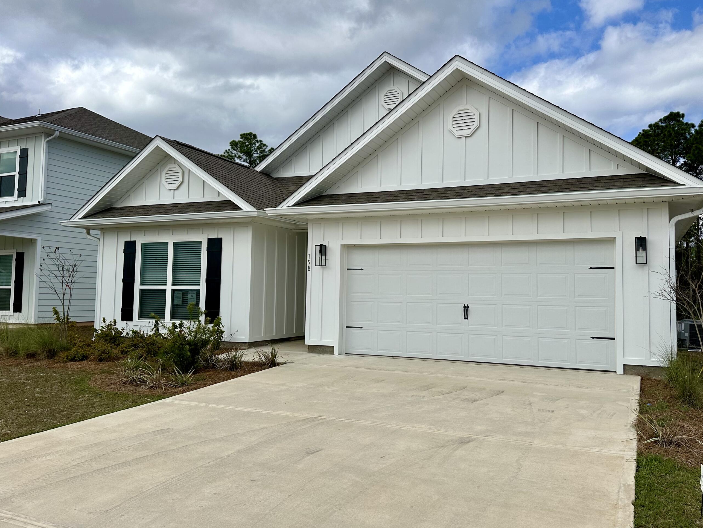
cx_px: 380
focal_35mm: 28
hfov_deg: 63.3
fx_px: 569
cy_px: 258
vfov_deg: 49.8
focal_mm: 6.86
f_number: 1.78
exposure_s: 1/7576
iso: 80
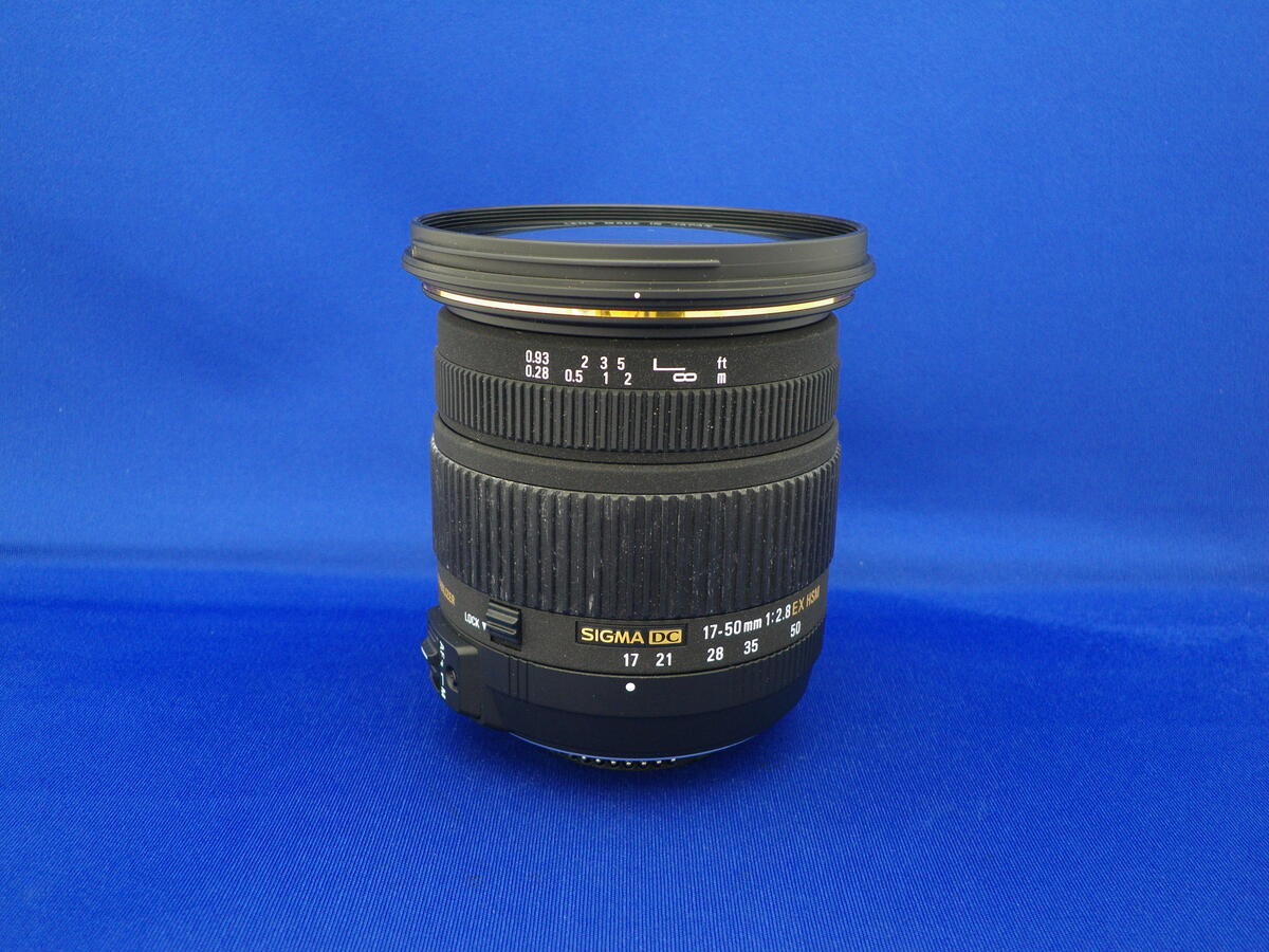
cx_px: 634
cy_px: 476
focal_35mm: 33
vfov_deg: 42.9
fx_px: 1210
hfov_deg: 55.4
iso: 64
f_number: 2.8
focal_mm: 5.8
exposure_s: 1/4
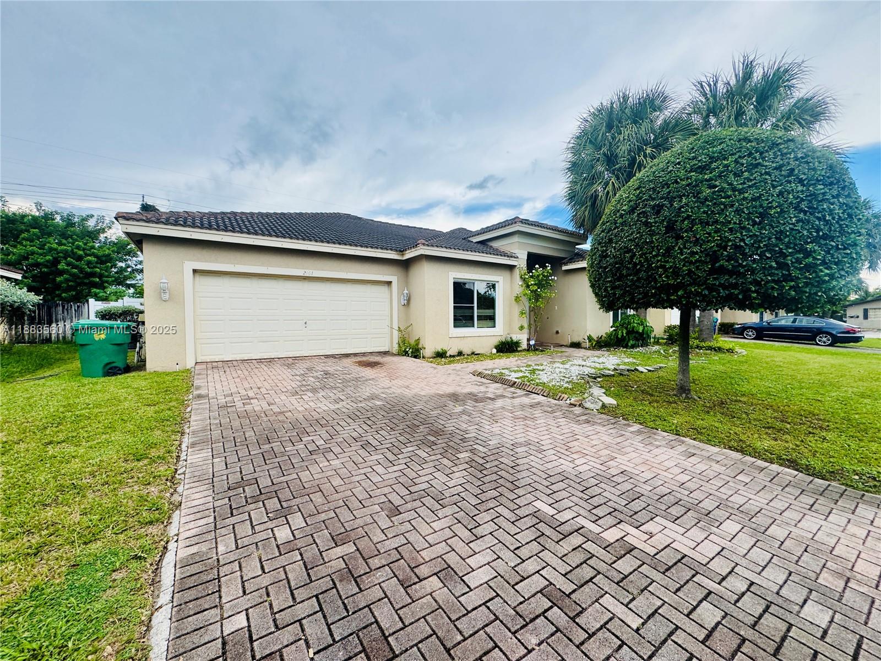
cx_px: 440
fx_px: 356
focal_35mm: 14
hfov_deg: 102.1
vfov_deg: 85.7
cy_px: 330
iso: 40
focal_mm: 2.22
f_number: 2.2
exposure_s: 1/587
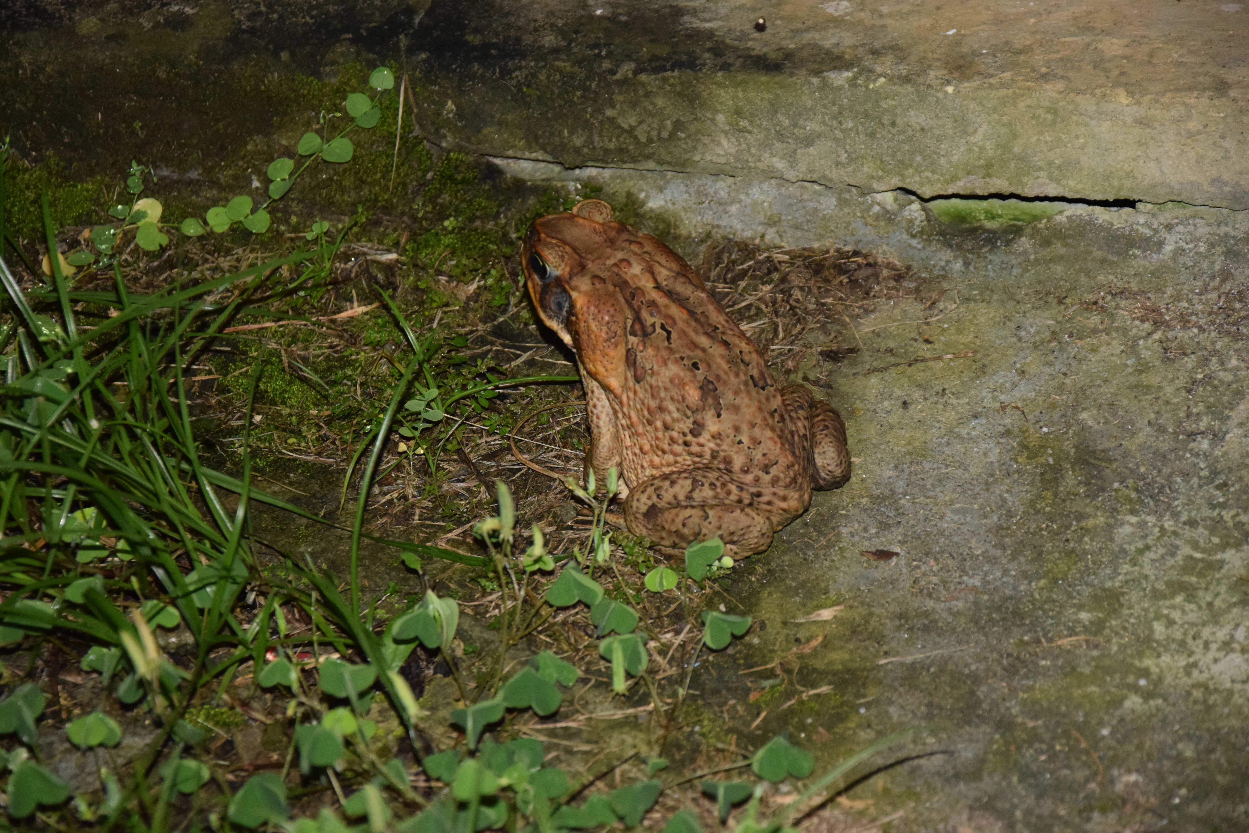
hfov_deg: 13.0
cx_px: 624
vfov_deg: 8.7
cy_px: 416
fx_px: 5464
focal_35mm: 158
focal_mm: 105
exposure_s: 1/60
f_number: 5.6
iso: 3200
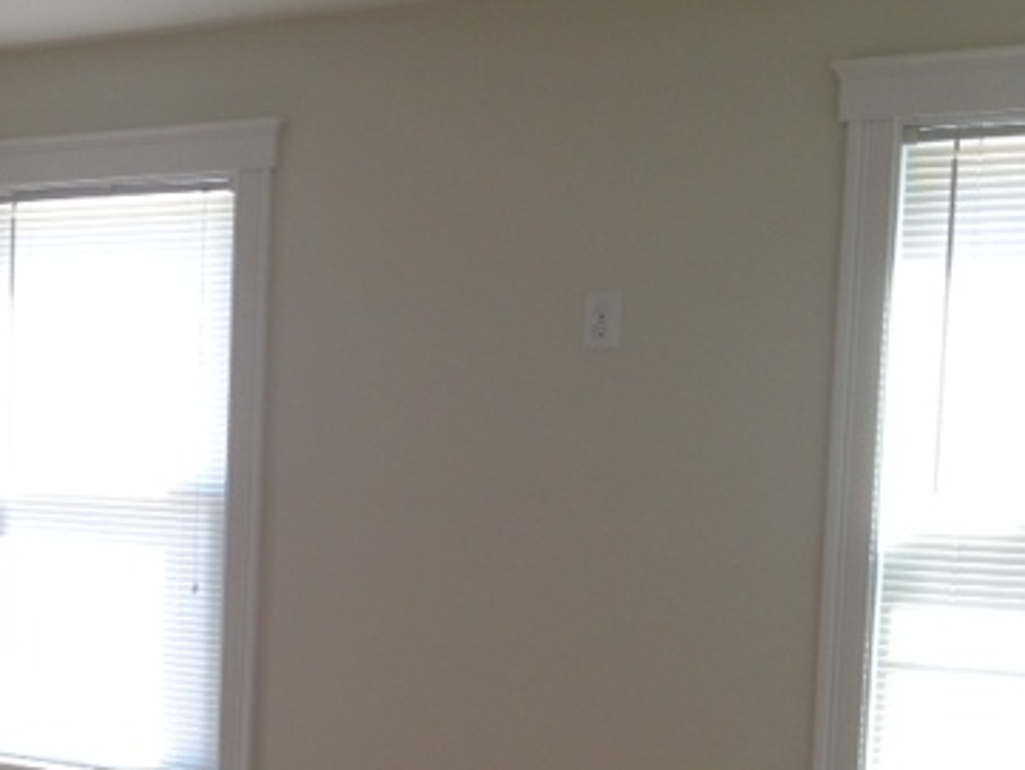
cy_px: 582
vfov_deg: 23.4
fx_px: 1836
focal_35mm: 62
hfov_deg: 30.0
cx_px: 131
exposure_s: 1/120
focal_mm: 4.28
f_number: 2.4
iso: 100
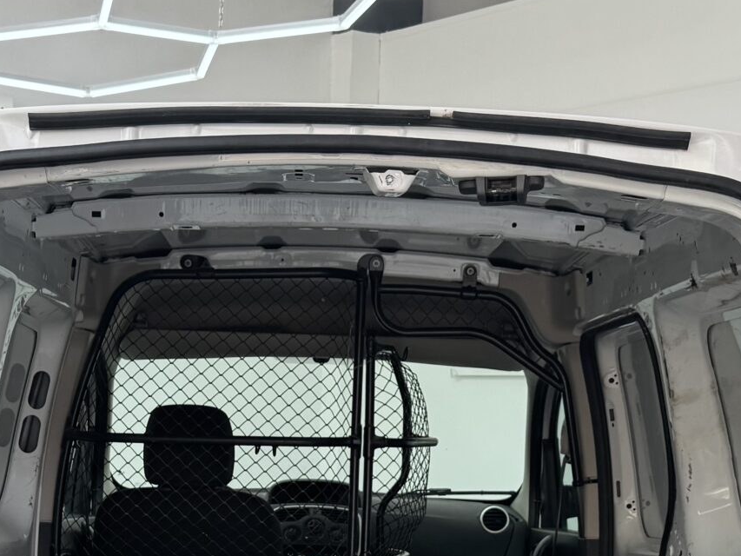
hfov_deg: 26.9
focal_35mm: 72
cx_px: 274
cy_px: 659
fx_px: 1541
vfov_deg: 19.3
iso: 80
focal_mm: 6.76
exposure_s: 1/419
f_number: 1.78
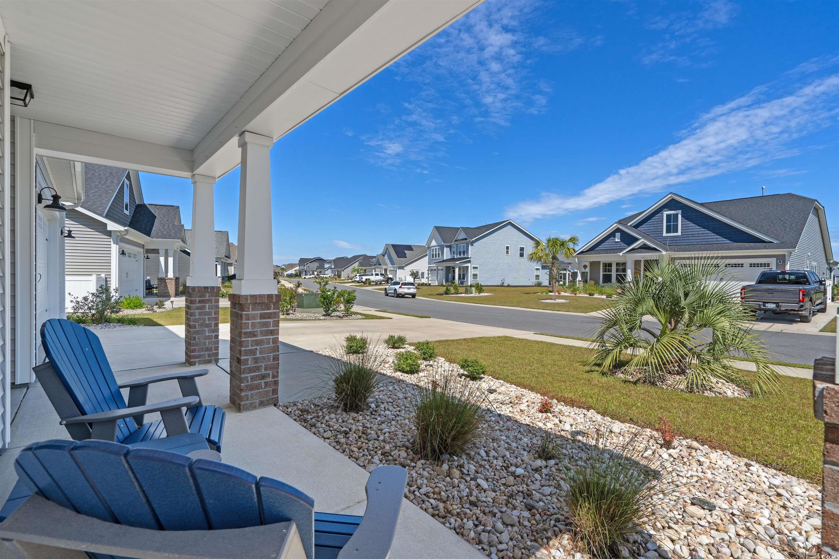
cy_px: 280
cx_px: 420
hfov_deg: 96.7
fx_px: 373
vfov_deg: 73.7
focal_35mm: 16
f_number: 8
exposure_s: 1/60
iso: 200
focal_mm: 16
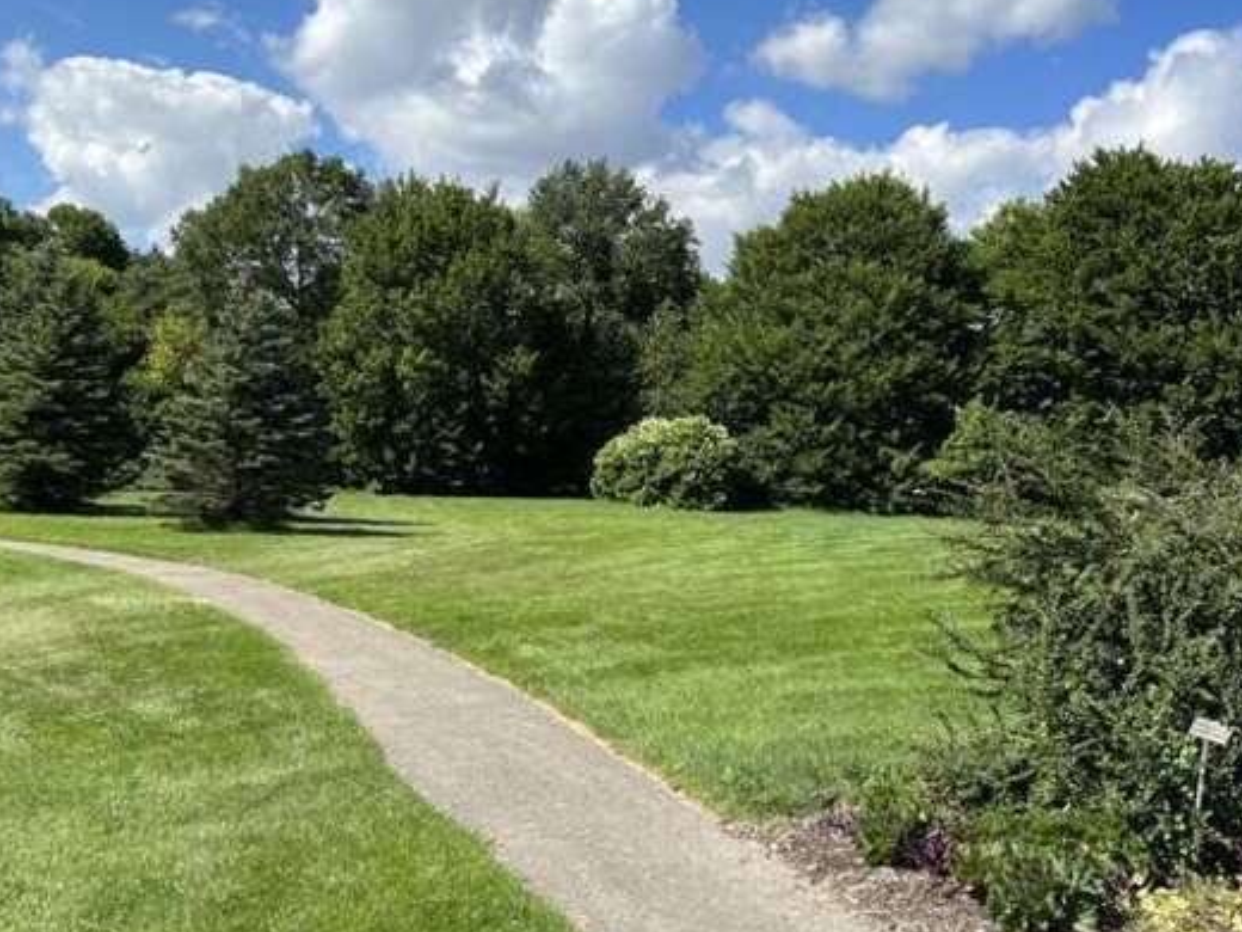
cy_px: 488
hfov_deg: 46.8
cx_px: 585
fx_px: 1435
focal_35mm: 40
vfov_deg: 36.0
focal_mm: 5.7
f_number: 1.5
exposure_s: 1/4115
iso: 50
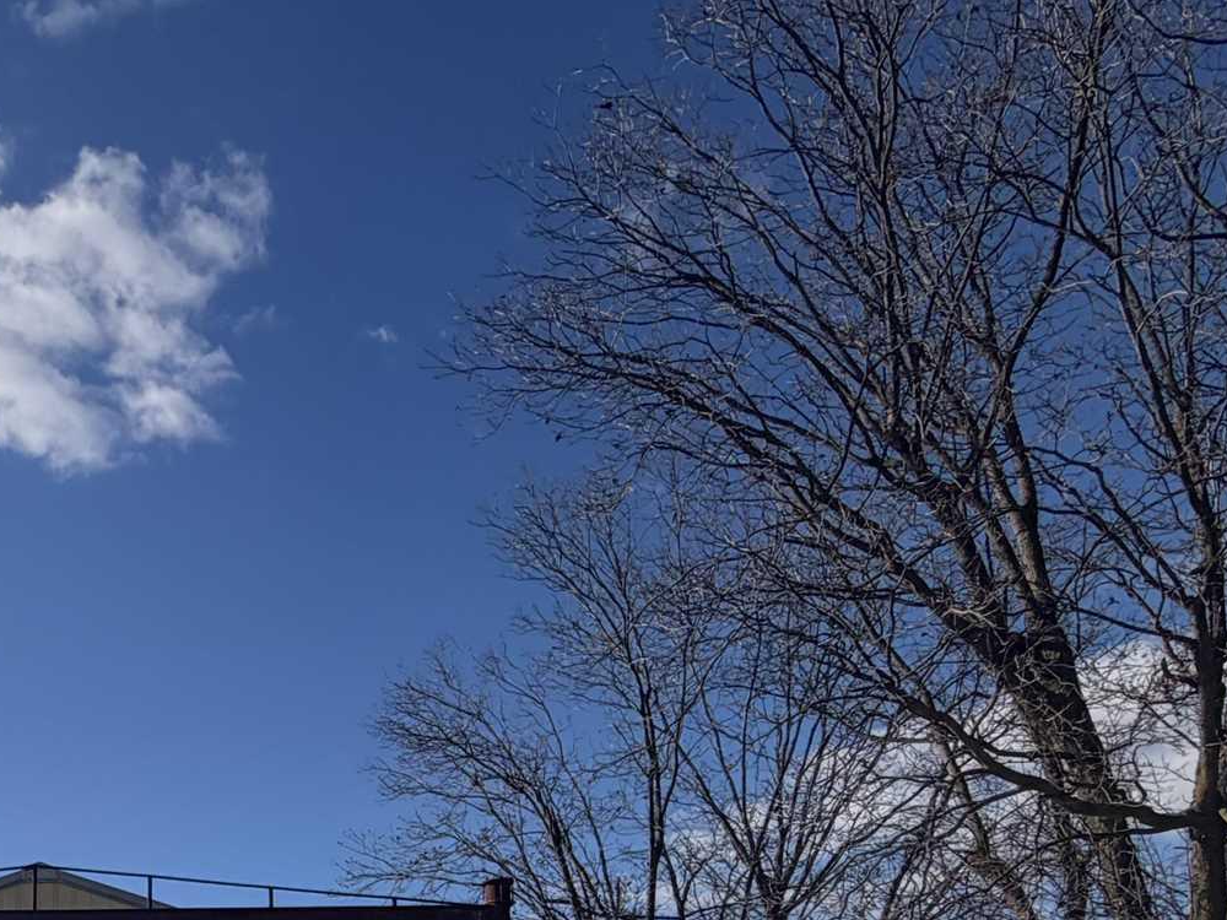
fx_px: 1524
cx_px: 4
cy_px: 1235
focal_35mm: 43
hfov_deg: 38.9
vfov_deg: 27.3
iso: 25
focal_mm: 2.22
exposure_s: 1/1189
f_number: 2.2
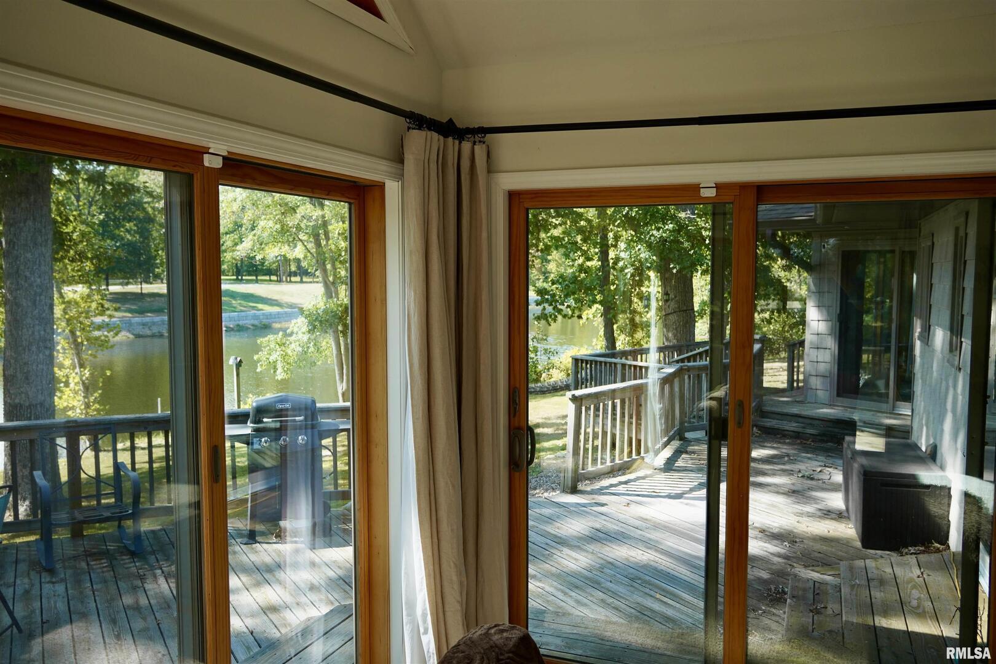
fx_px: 775
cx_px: 498
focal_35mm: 28
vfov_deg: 46.4
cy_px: 332
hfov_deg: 65.5
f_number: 4
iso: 160
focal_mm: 19
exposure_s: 1/160
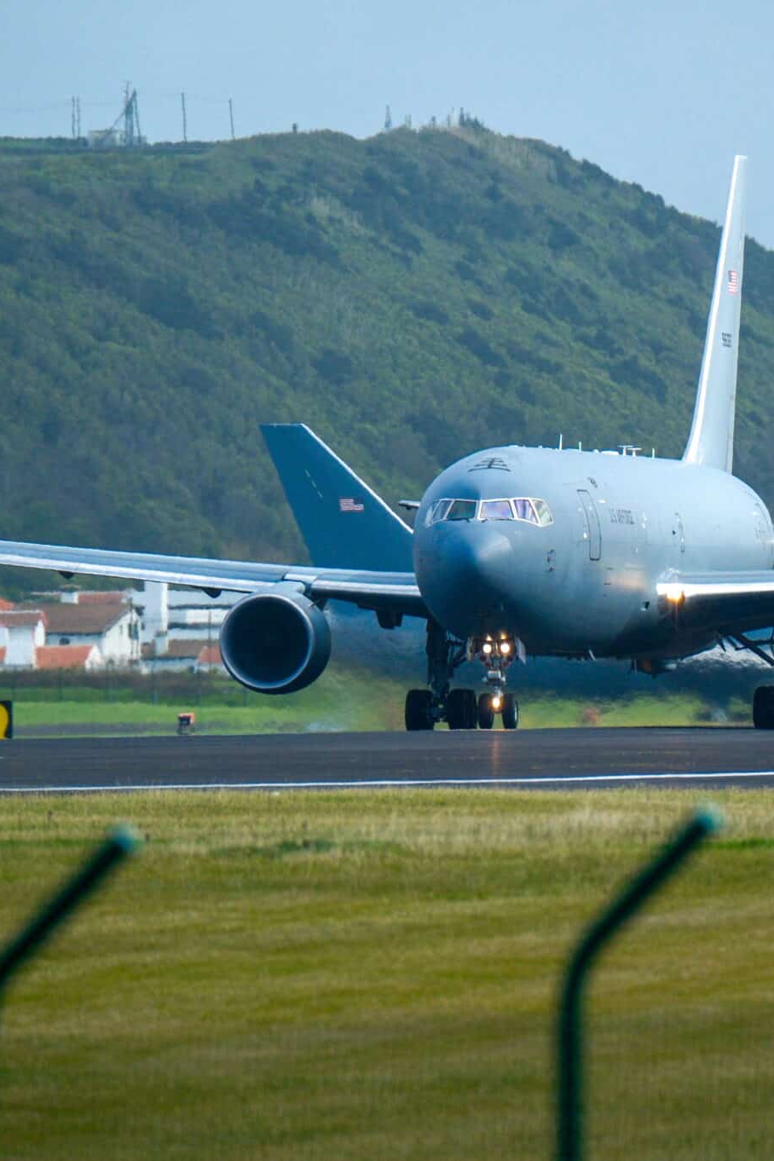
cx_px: 583
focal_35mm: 902
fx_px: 29087
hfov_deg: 1.5
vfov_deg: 2.3
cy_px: 580
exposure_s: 1/1600
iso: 640
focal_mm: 400
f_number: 6.4
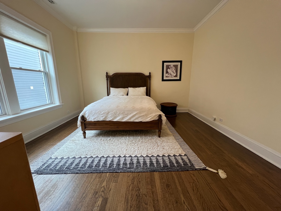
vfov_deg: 89.9
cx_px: 140
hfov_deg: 106.2
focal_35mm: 13
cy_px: 106
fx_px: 106
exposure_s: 1/120
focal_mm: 1.57
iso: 250
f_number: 1.8
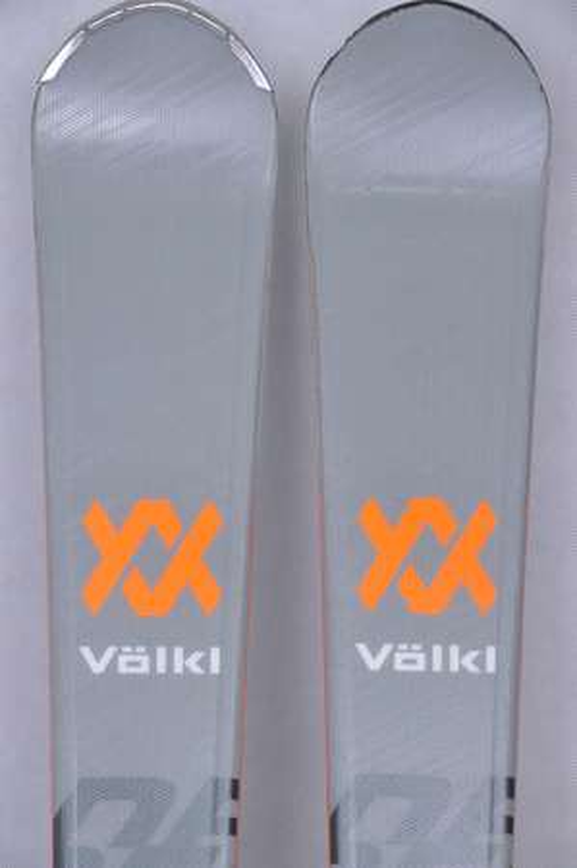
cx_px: 288
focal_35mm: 158
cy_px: 434
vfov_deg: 13.1
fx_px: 3795
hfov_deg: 8.7
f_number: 8
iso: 3200
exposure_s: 1/125
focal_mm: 105
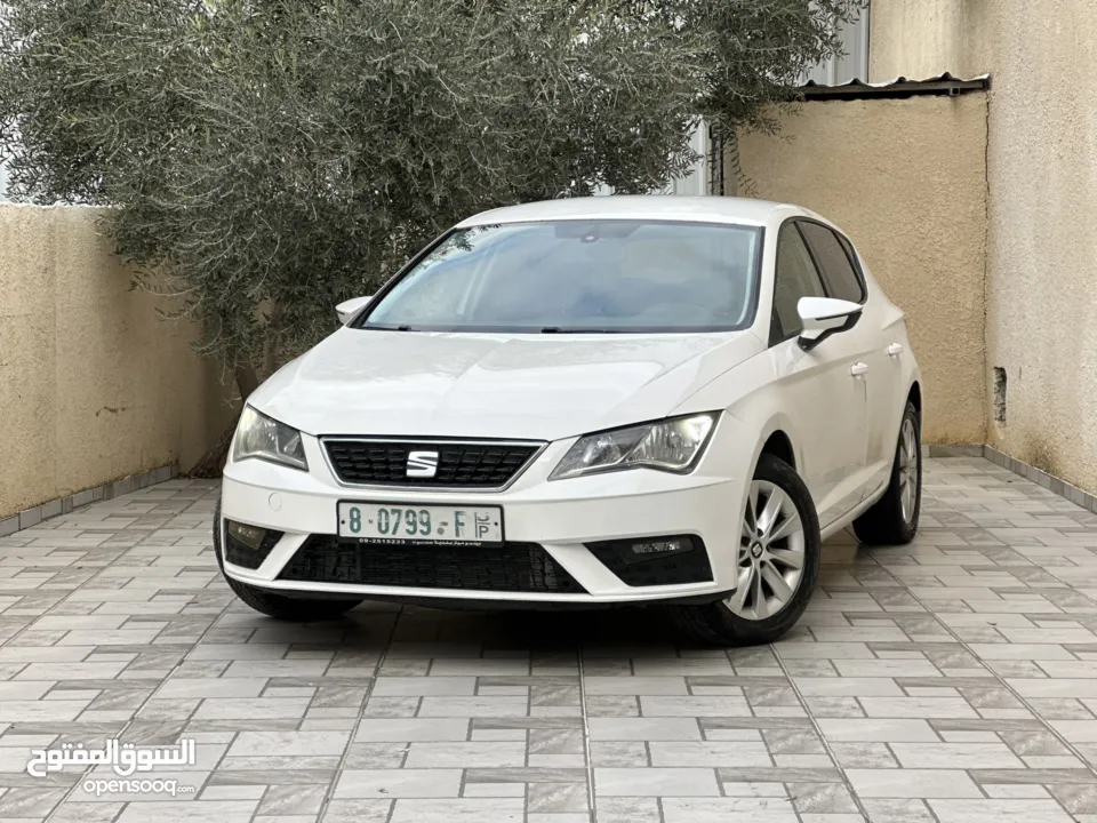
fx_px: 2440
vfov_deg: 19.1
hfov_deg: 25.3
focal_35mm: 77
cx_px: 548
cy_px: 412
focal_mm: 9
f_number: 2.8
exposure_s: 1/121
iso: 25
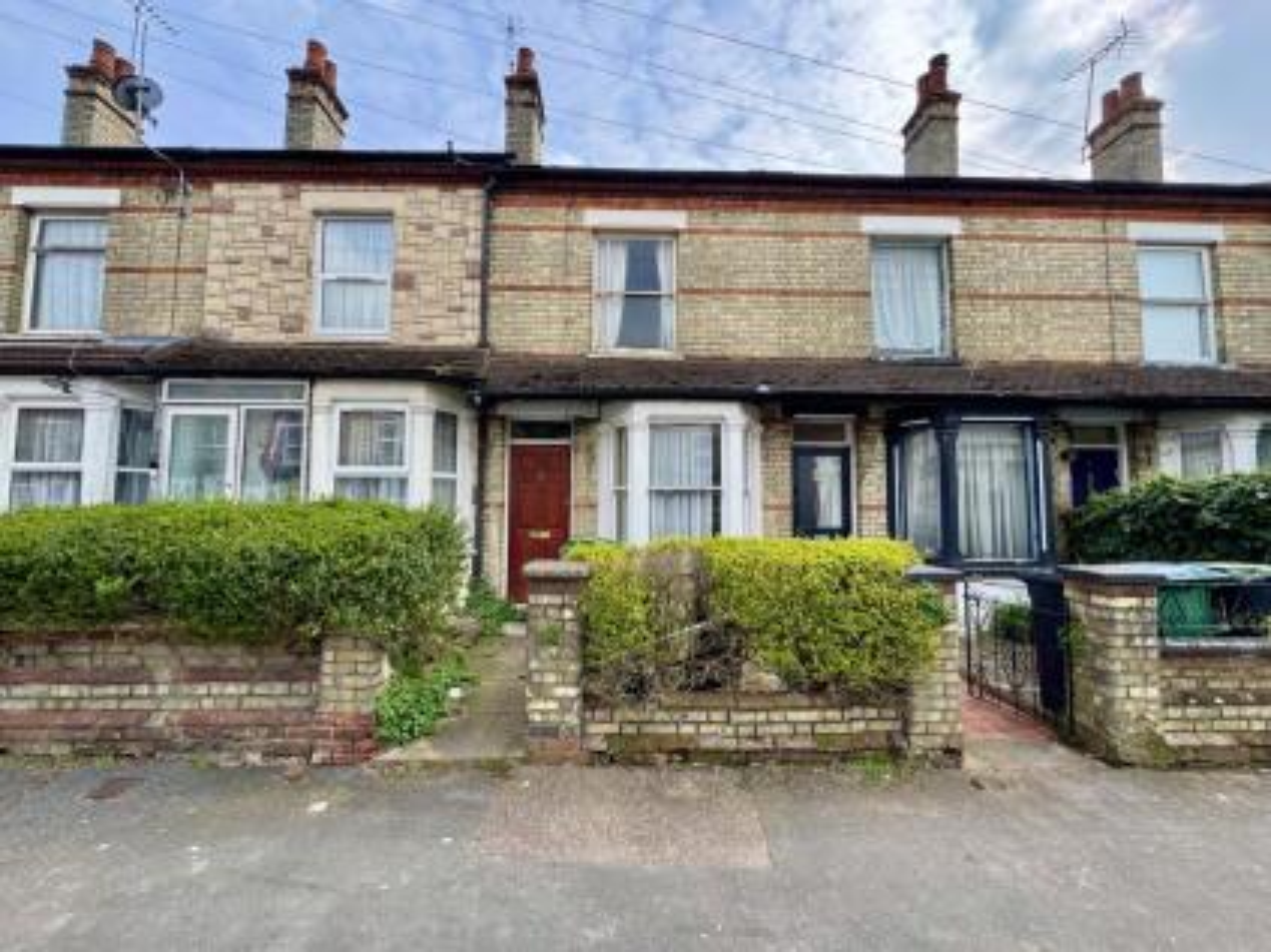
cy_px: 476
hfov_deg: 102.1
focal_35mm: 14
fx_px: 514
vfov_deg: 85.6
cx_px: 636
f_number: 2.2
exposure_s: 1/359
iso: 40
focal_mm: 2.22
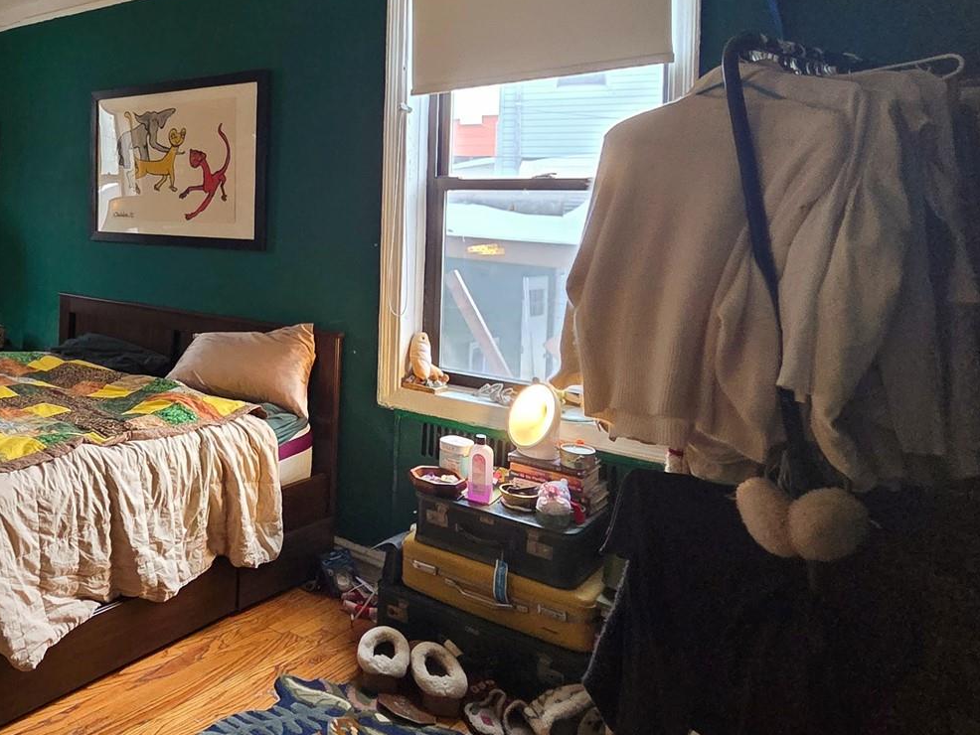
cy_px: 226
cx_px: 28
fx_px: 765
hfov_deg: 53.3
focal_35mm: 27
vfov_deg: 50.2
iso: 800
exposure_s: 1/61
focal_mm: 2.2
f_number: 2.2
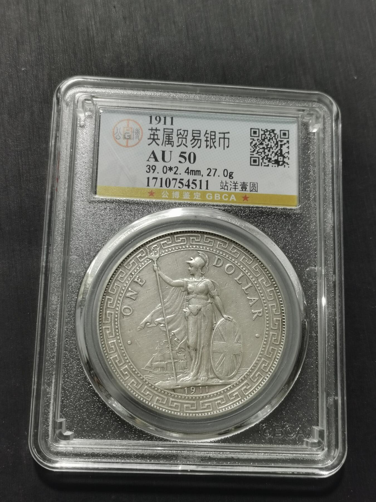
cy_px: 251
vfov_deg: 36.2
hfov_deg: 27.5
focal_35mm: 53
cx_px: 188
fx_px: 768
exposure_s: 1/100
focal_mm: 5.58
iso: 64
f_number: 1.8
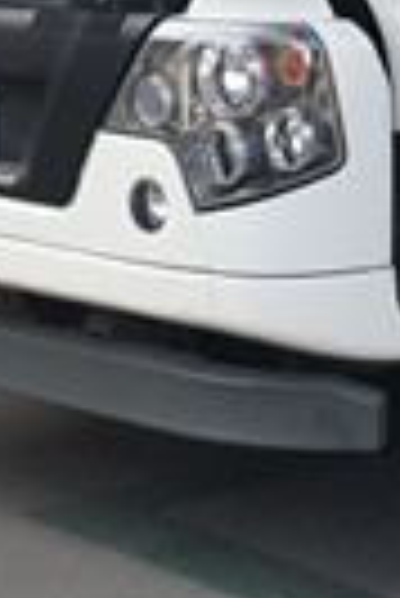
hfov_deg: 8.2
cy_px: -411
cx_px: 607
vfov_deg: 11.7
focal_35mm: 165
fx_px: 2743
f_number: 2.2
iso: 25
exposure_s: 1/148
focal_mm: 4.15
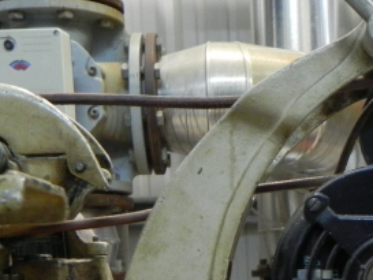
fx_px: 949
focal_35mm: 88
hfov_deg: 21.7
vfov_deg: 16.2
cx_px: 337
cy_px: 327
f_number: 2.8
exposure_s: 1/13
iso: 400
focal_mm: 5.9
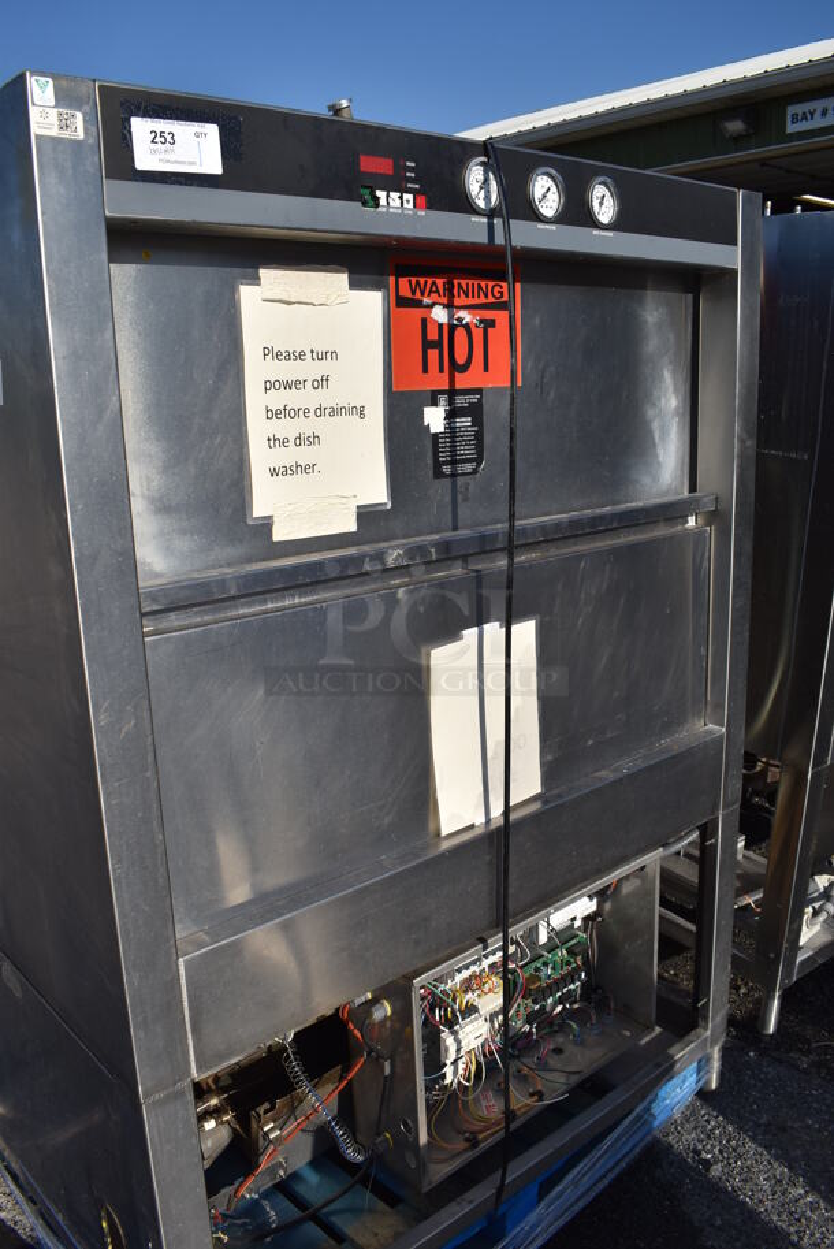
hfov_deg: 43.7
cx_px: 417
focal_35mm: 30
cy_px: 624
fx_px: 1041
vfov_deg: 61.9
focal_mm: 20
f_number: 9
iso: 200
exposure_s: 1/800
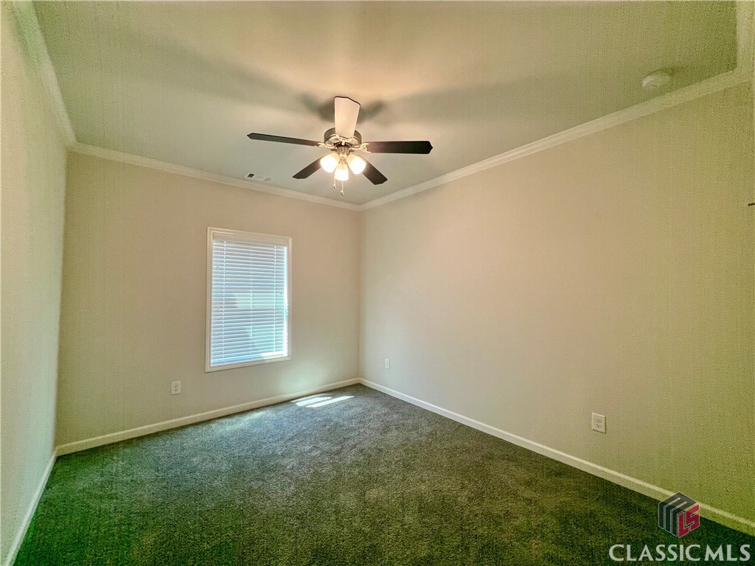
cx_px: 378
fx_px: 284
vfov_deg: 89.9
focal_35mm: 13
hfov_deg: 106.2
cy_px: 283
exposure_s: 1/120
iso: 160
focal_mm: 1.57
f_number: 1.8
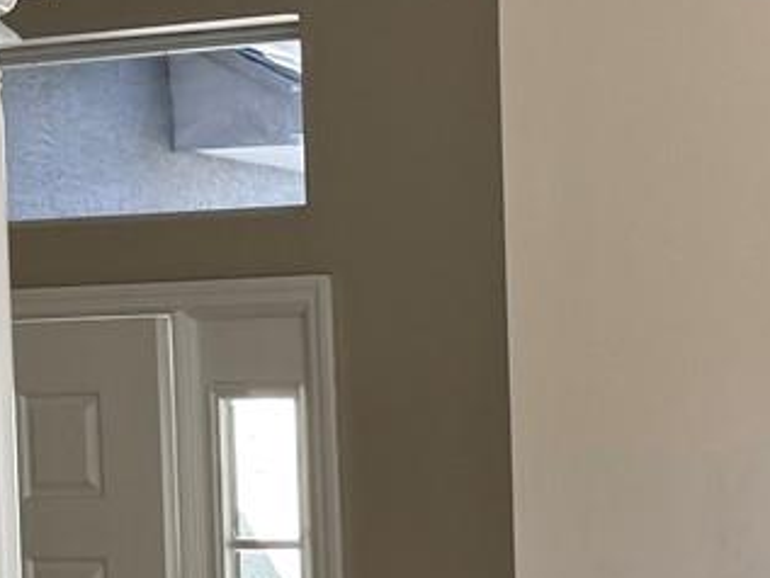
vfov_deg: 12.0
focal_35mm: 121
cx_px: 935
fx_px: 2693
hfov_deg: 15.6
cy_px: 687
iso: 80
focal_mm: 6.76
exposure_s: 1/230
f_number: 1.78
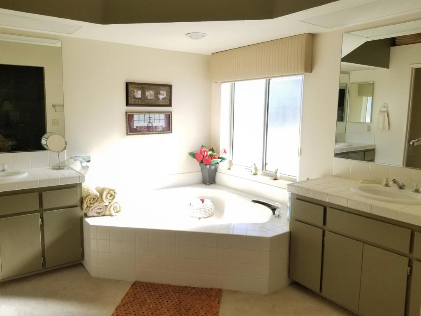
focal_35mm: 26
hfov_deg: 67.3
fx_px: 316
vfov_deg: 53.1
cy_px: 158
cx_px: 210
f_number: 1.7
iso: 50
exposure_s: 1/275
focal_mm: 4.25
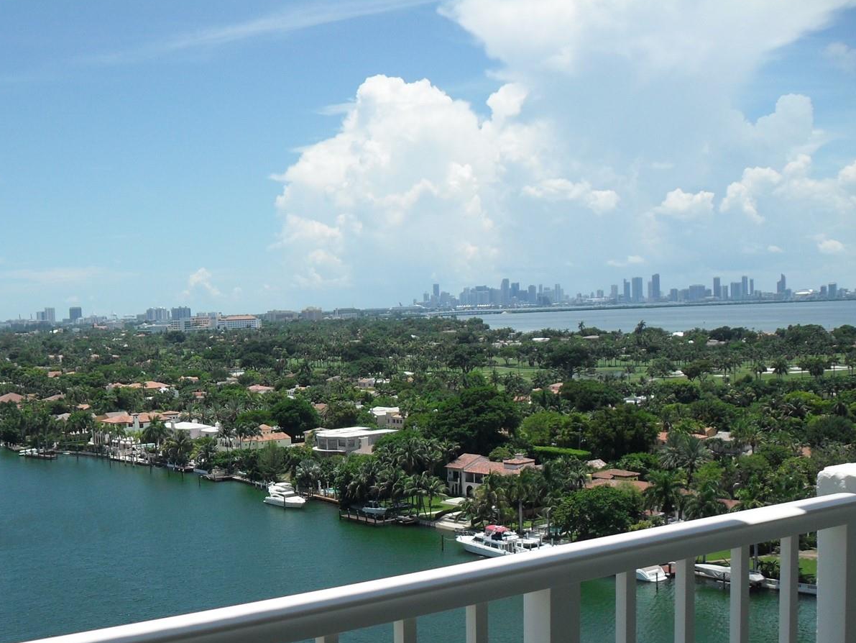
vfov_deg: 30.8
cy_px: 399
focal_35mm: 47
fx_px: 1163
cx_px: 293
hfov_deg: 40.0
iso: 100
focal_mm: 6.2
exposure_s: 1/250
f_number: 8.9
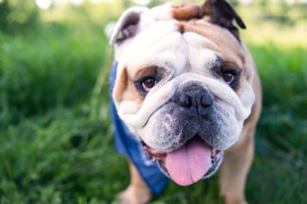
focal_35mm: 35
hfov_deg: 54.4
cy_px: 102
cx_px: 154
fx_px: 298
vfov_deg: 37.9
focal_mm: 35
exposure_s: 1/500
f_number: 2.5
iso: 200
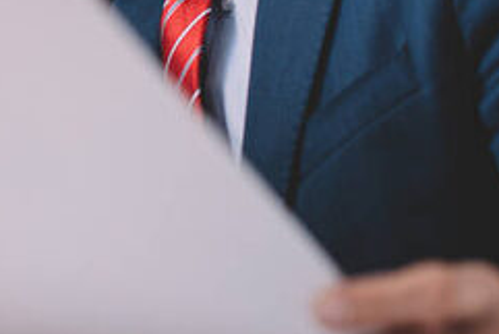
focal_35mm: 166
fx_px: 2302
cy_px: -87
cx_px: -188
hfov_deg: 11.9
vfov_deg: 8.2
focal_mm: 50
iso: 100
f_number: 2.8
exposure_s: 1/200
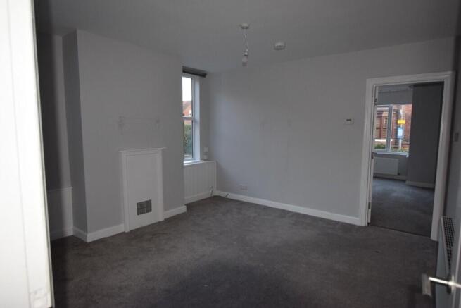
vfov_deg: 59.5
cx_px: 230
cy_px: 154
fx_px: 269
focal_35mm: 21
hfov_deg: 81.2
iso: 800
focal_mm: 14
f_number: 4.5
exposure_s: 1/80
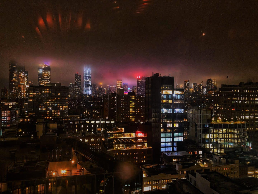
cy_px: 97
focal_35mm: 28
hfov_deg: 63.4
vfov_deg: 49.7
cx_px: 129
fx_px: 209
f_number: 1.8
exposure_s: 1/4
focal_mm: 3.99
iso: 200
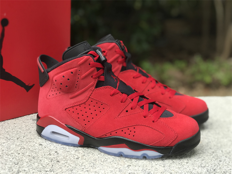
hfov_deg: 33.8
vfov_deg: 25.7
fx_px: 382
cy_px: 87
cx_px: 116
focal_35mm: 57
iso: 20
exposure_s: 1/183
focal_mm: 6.6
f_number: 2.8
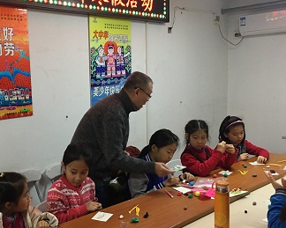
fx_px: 355
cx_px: 88
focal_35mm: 42
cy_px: 112
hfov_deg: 43.0
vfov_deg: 35.7
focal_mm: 4.15
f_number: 2.2
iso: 100
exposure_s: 1/17
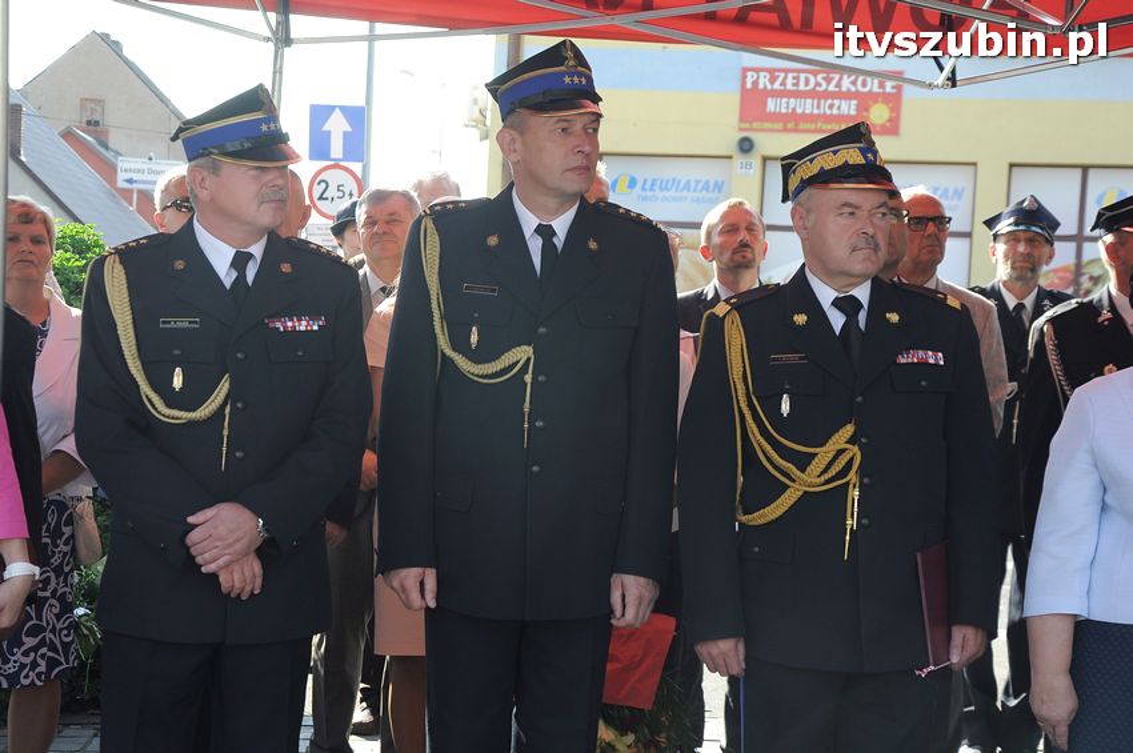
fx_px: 2452
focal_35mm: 78
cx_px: 566
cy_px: 376
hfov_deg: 26.0
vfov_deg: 17.5
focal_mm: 52
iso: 400
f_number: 7.1
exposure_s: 1/200
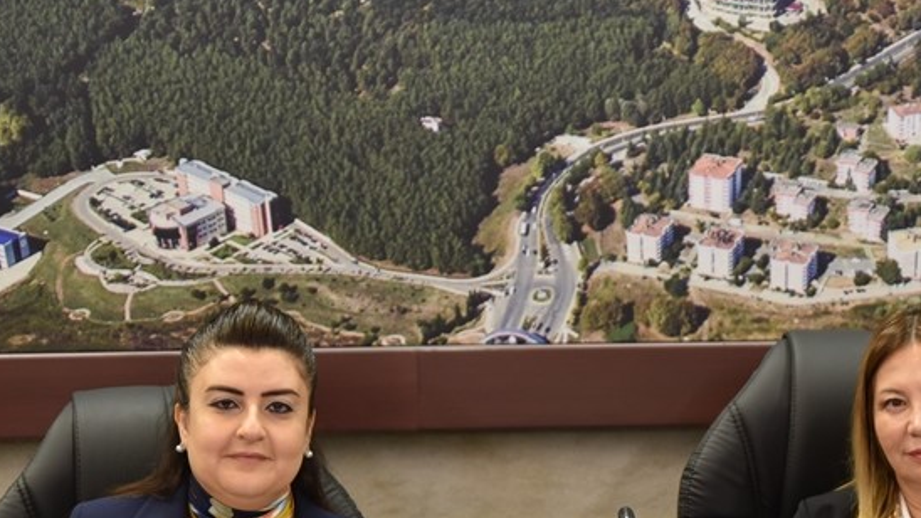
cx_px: 627
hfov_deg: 21.7
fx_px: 2393
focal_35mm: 98
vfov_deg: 12.2
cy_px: 478
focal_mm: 50
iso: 1250
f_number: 2.8
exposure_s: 1/60
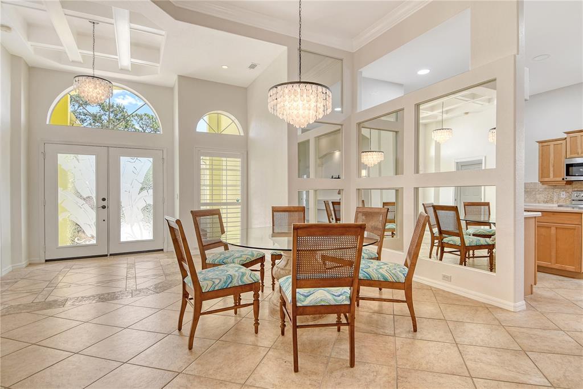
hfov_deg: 90.0
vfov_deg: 67.4
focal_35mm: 18
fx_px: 292
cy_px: 194
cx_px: 292
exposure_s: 1/6400
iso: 640
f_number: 7.1
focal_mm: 12
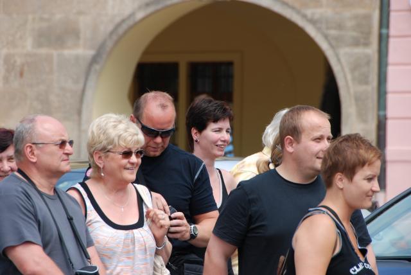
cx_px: 206
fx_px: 3428
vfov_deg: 4.6
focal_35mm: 300
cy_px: 138
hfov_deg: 6.9
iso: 200
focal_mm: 200
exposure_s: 1/200
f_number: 8
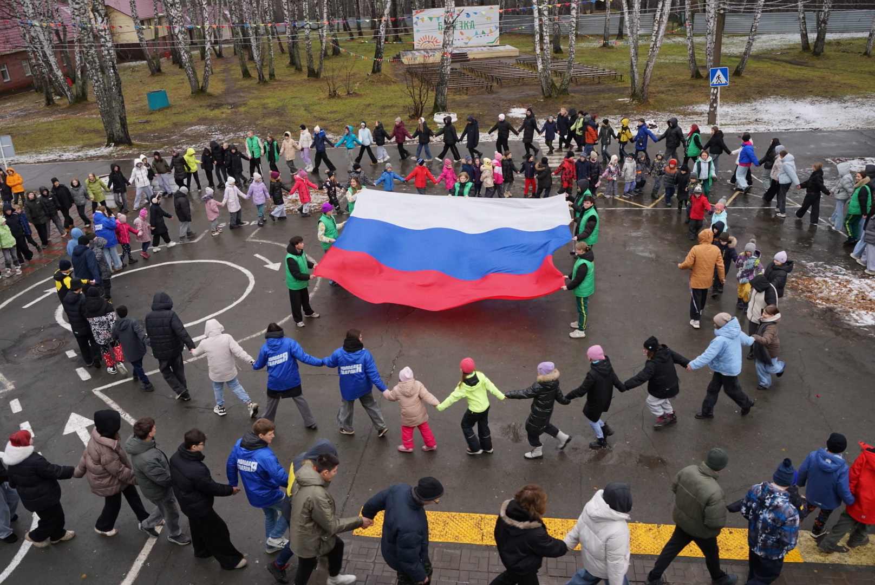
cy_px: 292
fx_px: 681
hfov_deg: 65.4
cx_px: 438
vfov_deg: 46.5
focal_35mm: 28
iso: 1000
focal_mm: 28
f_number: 8
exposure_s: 1/125
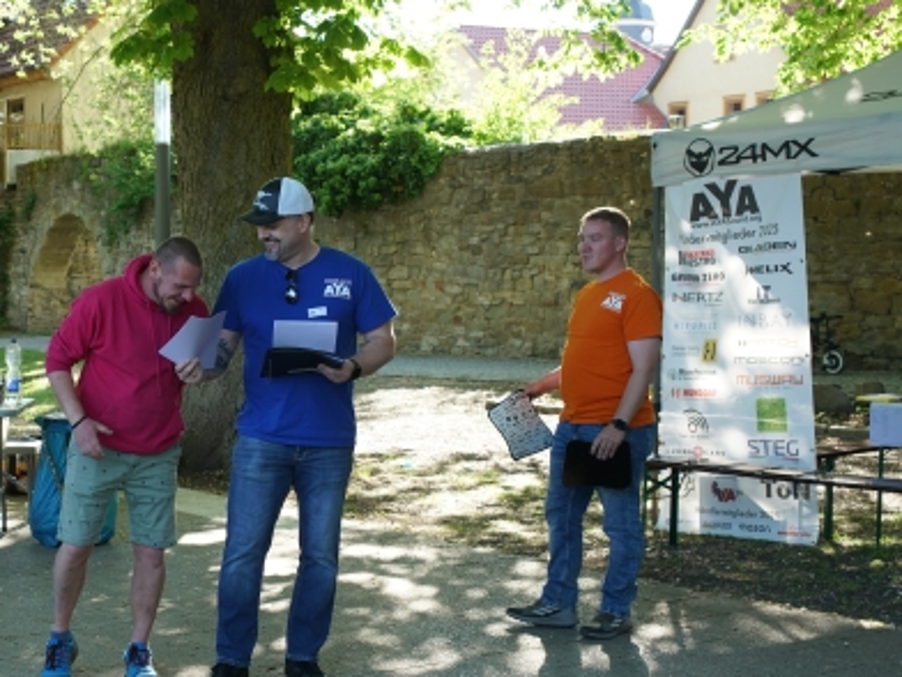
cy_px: 398
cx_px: 156
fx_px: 1563
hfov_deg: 31.2
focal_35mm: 60
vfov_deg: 24.4
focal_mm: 35
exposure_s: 1/250
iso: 500
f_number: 4.5
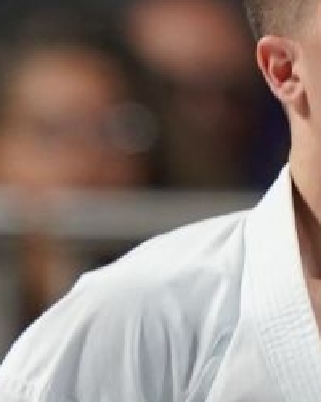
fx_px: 48165
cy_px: 687
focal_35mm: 4046
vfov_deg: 0.5
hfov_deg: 0.4
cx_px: -422
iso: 640
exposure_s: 1/320
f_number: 2.8
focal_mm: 400
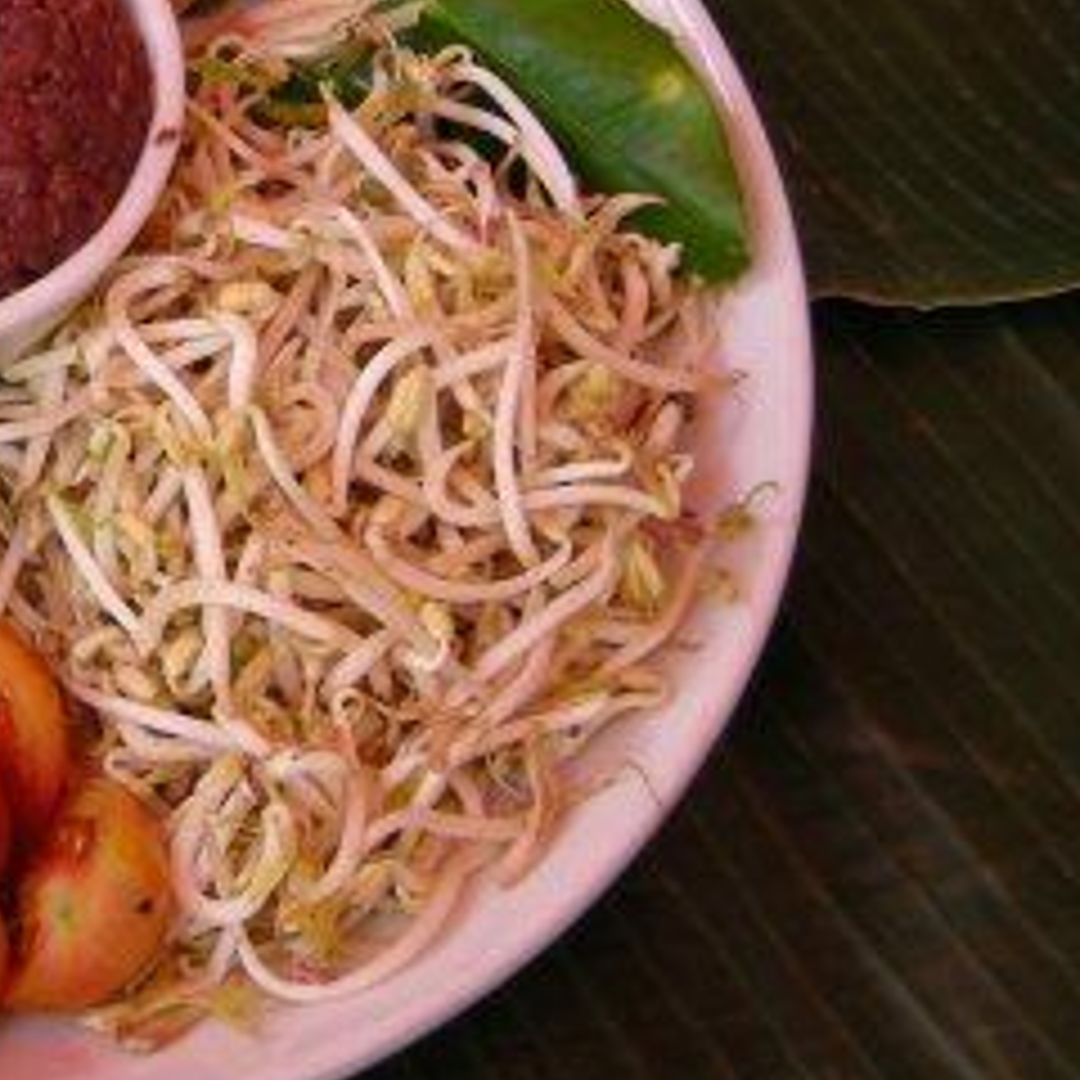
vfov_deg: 20.3
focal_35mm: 85
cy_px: 338
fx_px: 3000
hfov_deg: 19.5
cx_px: -130
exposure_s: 1/61.8
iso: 64
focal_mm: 7.5
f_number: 3
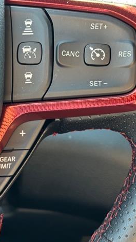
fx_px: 455
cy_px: 120
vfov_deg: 29.7
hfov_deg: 17.0
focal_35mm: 71
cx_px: 54
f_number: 1.78
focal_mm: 6.76
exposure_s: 1/60
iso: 125
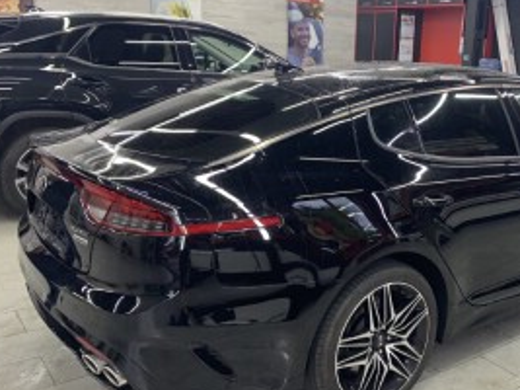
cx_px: 362
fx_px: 586
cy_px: 193
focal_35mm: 39
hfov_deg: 46.8
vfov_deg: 36.8
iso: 100
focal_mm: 4.25
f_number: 1.8
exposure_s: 1/50
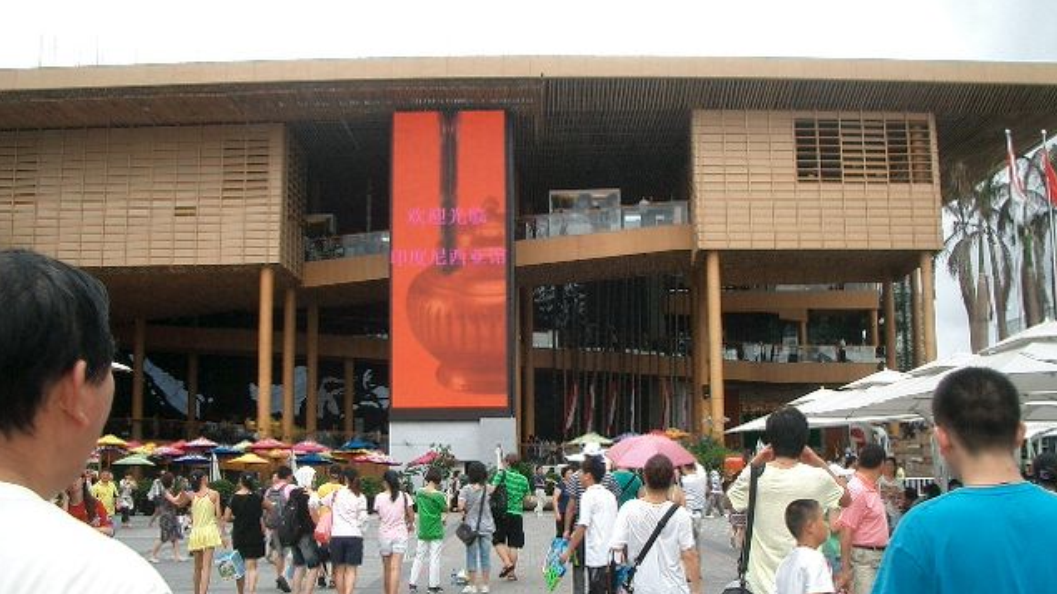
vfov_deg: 30.4
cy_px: 320
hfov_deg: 51.6
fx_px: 1093
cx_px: 534
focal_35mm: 39
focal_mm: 5.8
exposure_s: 1/200
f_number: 4.3
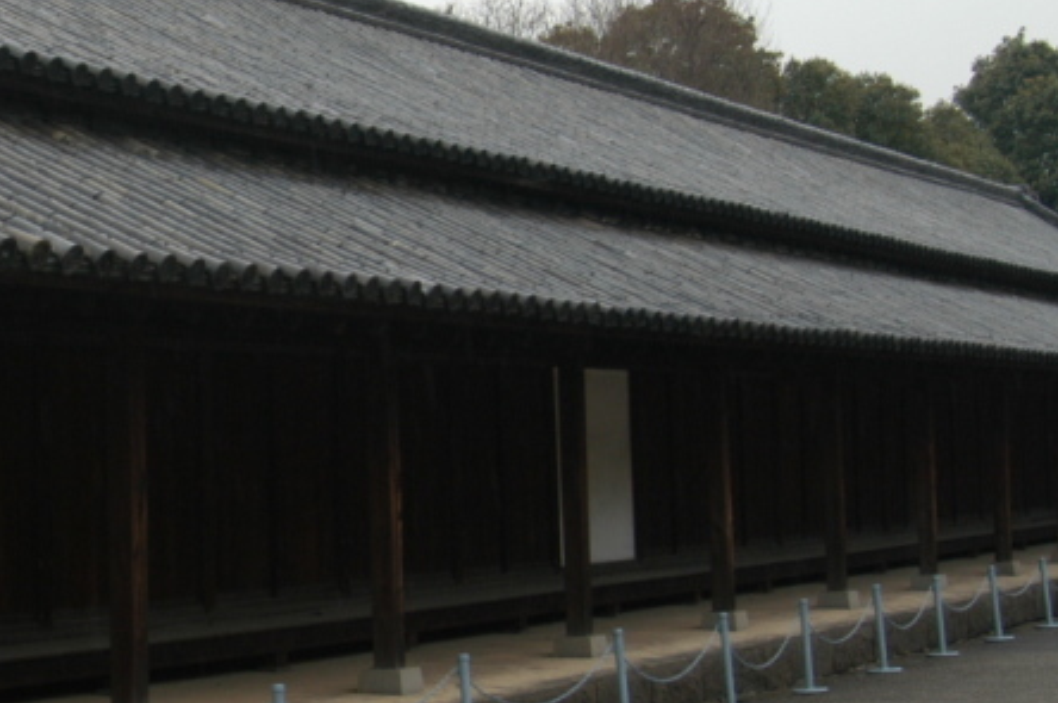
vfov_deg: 16.4
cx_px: -24
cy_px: 299
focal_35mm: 83
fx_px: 2437
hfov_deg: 23.4
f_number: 6.3
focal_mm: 24
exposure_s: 1/160
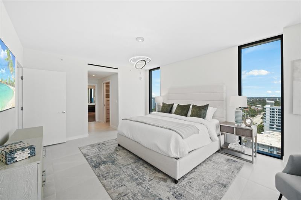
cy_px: 100
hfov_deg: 104.3
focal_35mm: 14
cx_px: 150
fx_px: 117
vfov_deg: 81.1
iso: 200
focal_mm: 14
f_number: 8
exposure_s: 1/15
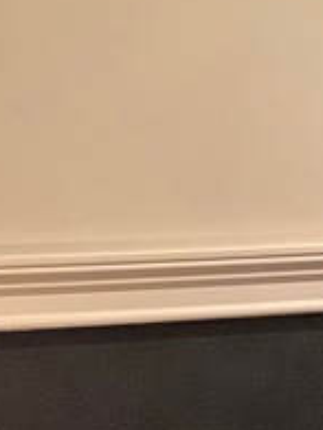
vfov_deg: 20.8
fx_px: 1120
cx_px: 90
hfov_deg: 16.4
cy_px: 467
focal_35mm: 90
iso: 1000
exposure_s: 1/20
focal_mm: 4.25
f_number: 1.8
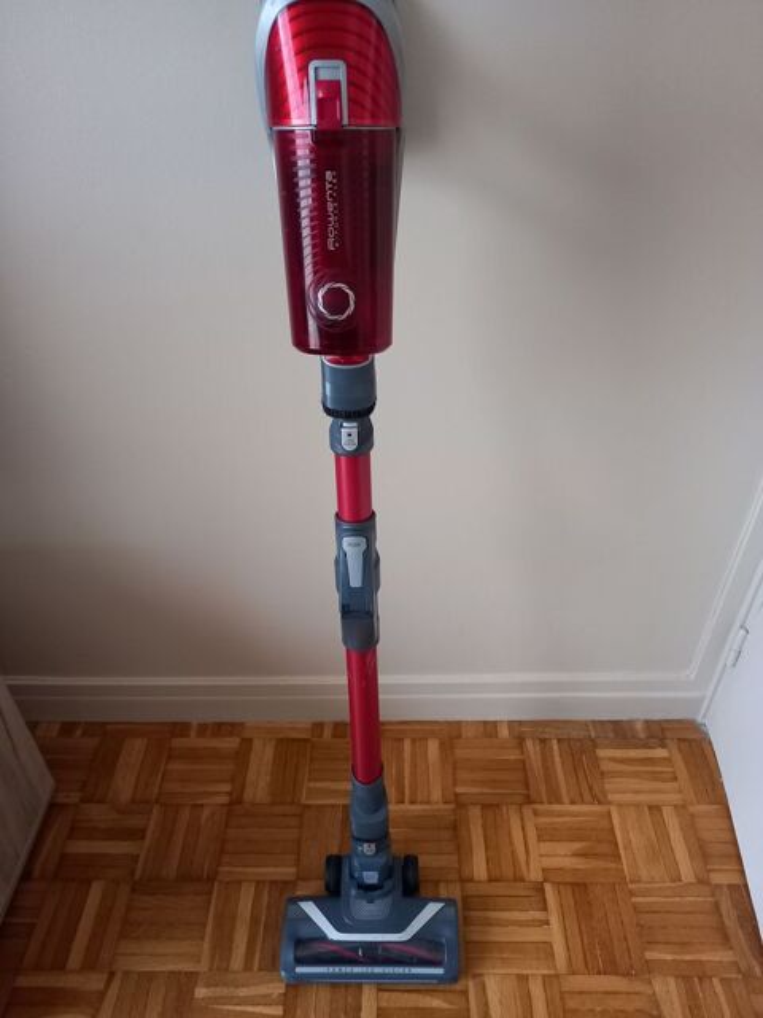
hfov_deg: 54.9
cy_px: 509
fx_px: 735
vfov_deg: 69.4
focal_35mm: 25
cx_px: 382
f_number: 2
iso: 400
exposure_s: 1/20
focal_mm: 4.6
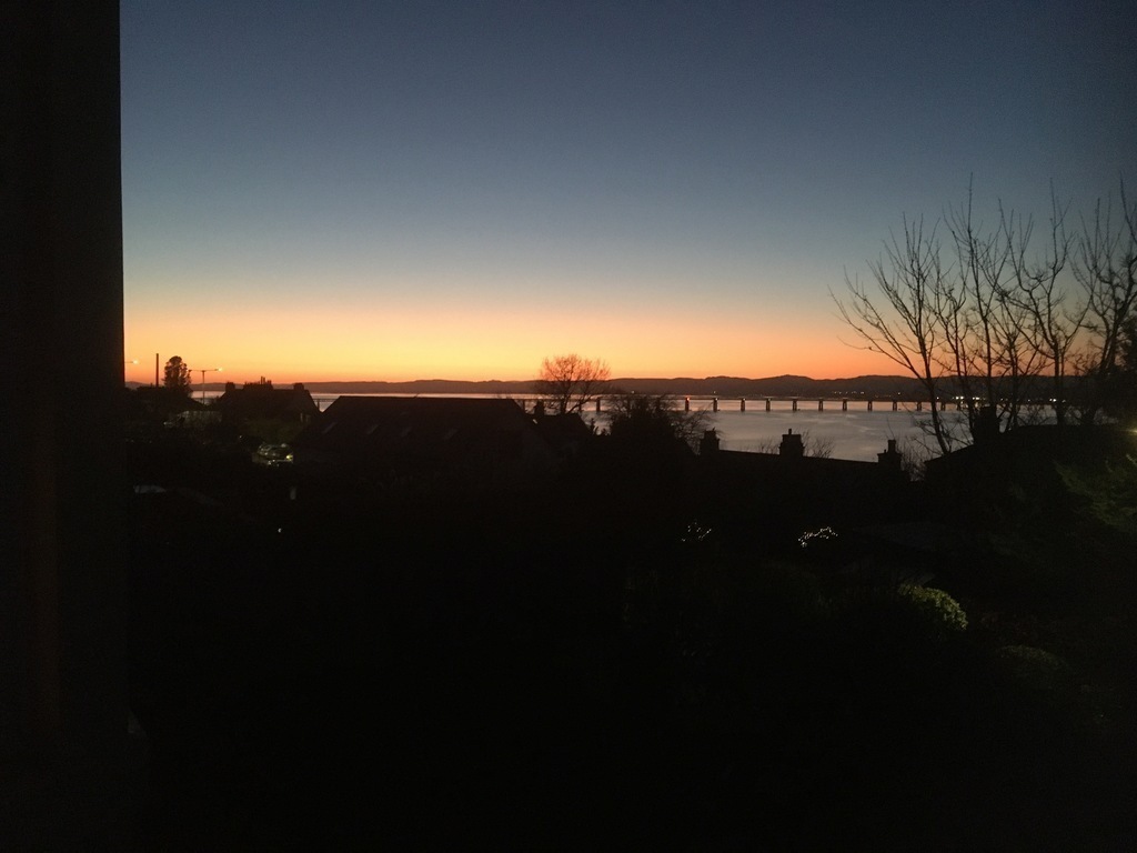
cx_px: 568
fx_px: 953
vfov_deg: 48.2
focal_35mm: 29
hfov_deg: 61.7
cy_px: 426
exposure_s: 1/17
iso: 250
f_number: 2.2
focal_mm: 4.15
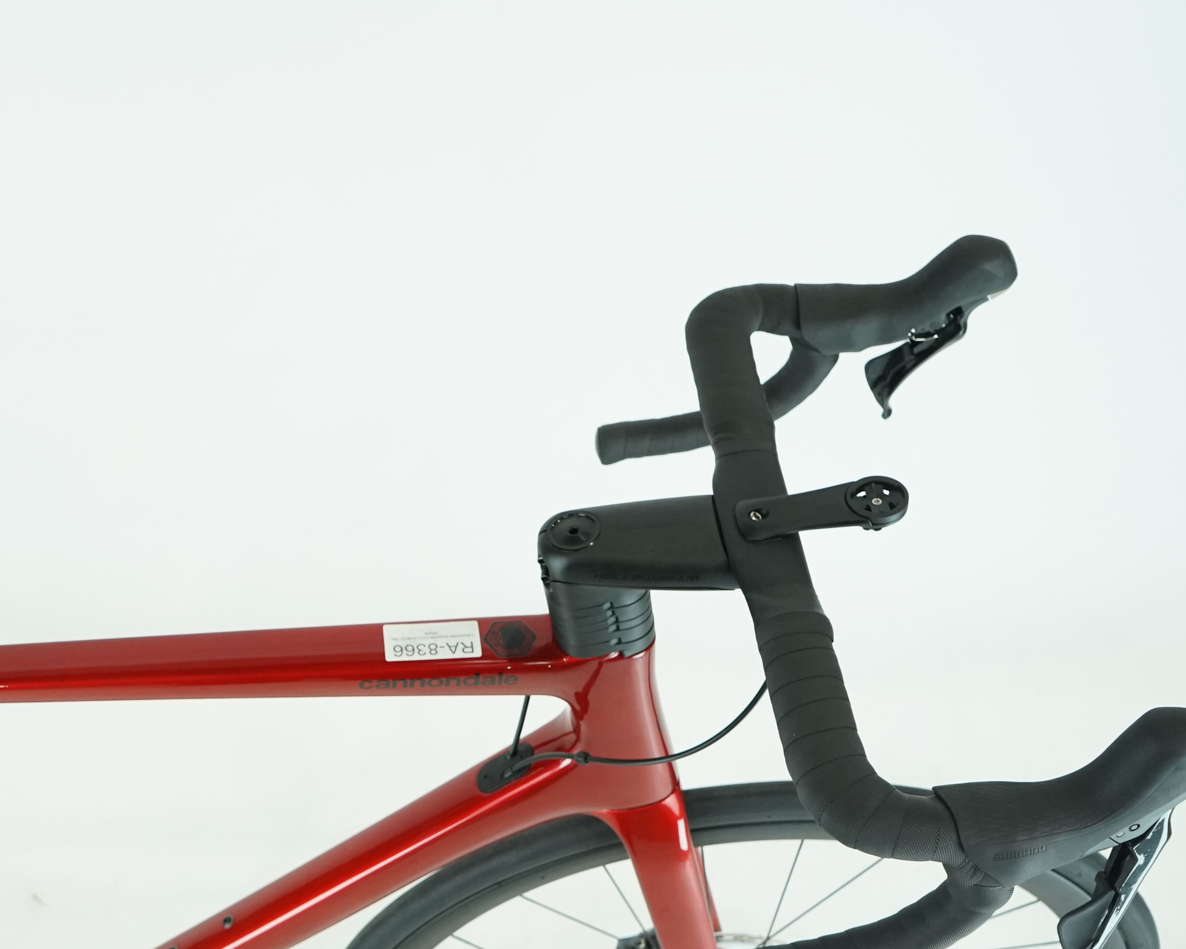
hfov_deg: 35.7
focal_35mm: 50
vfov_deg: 30.0
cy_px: 651
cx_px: 184
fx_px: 1755
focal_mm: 28
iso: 1600
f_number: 5.6
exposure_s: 1/200
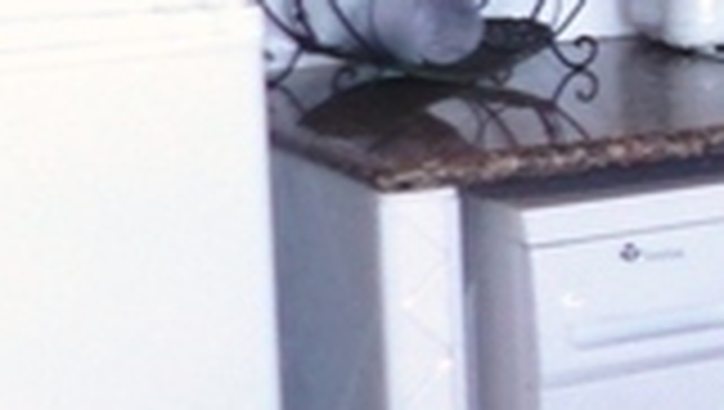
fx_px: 3325
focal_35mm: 173
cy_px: -162
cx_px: 1970
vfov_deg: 7.0
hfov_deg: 10.1
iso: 200
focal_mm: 4.5
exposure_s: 1/80
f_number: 2.8
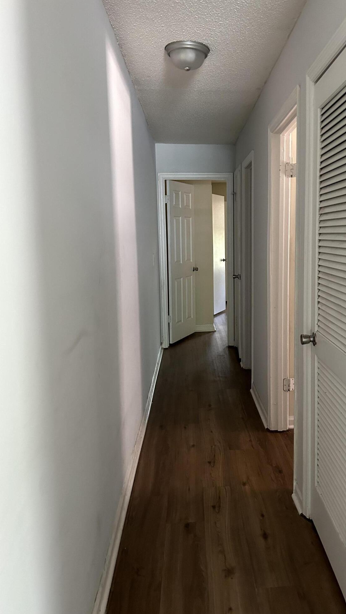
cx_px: 230
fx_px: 473
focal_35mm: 29
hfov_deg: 39.7
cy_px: 302
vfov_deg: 66.1
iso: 500
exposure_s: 1/55
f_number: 1.5
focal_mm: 5.7
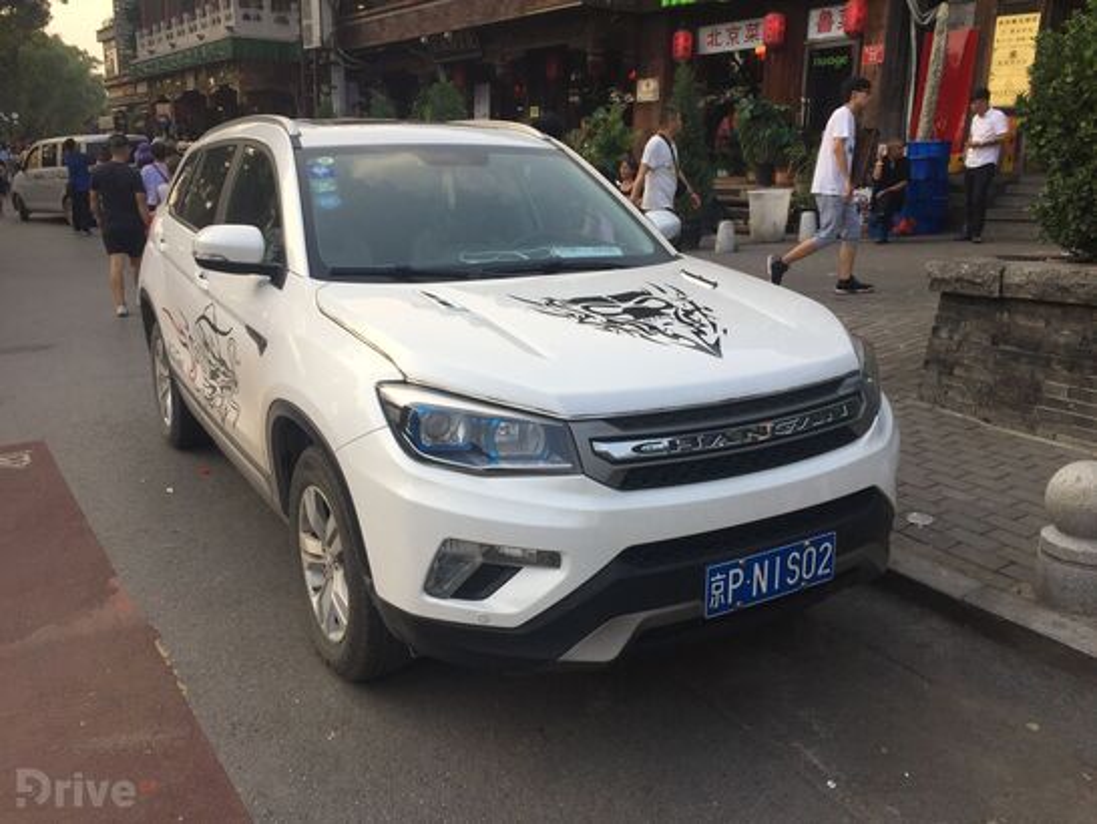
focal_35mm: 29
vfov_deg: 48.3
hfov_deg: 61.6
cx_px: 548
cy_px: 412
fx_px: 919
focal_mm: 4.15
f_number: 2.2
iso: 32
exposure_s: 1/732
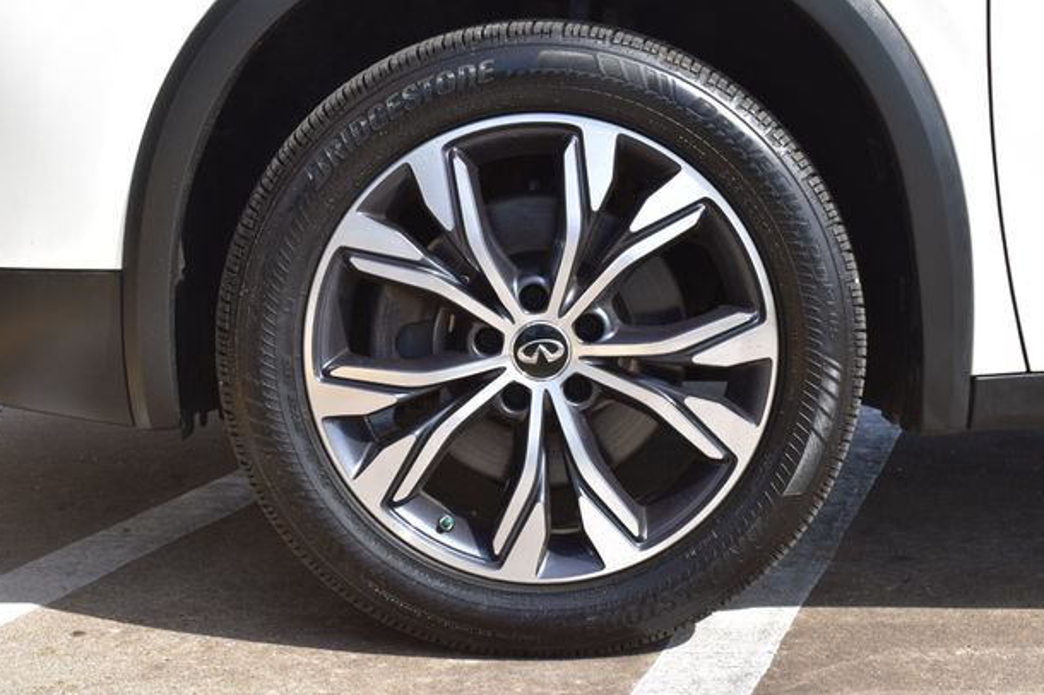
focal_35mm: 63
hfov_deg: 31.9
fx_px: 1826
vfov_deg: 21.5
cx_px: 537
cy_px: 336
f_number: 10
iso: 400
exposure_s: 1/320
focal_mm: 40
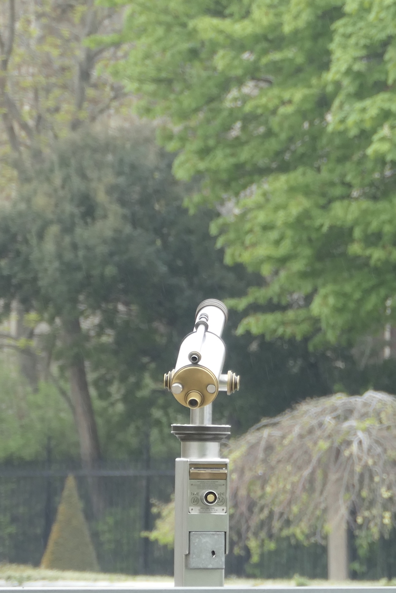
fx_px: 11879
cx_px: 198
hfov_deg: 1.9
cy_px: 296
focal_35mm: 720
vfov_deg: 2.9
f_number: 6.4
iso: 400
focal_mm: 132
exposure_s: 1/125
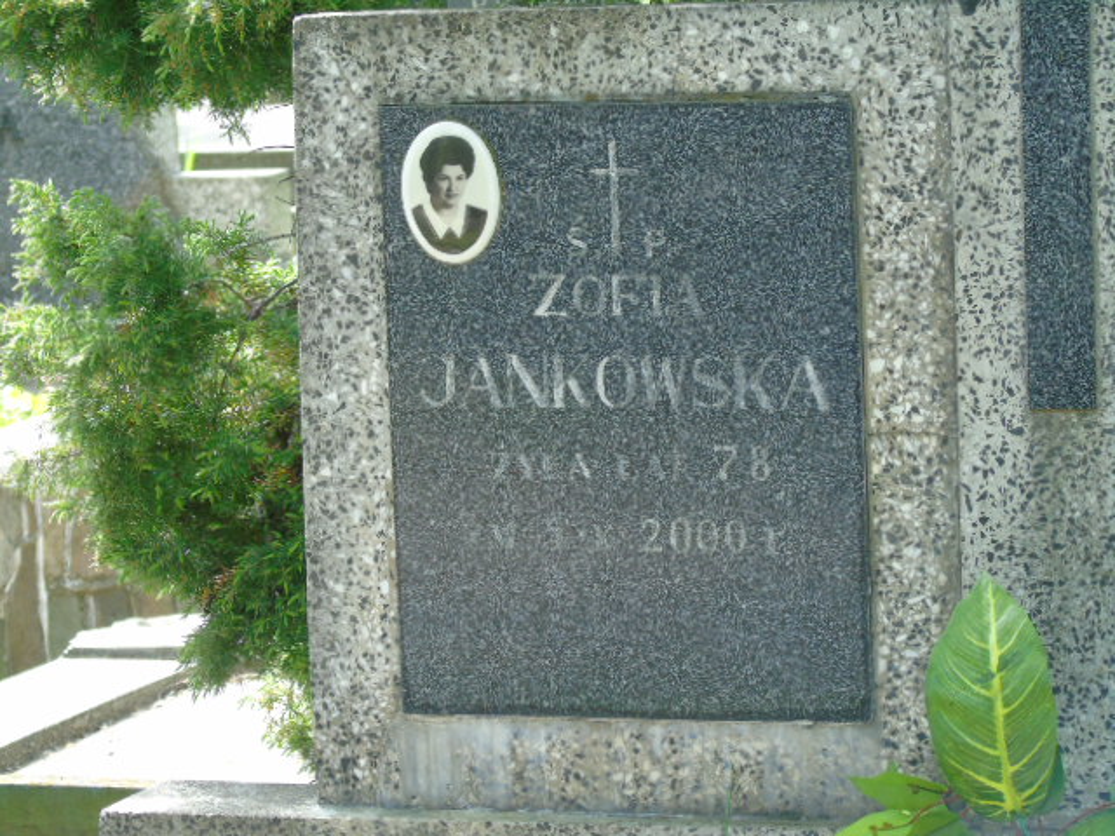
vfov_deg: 9.2
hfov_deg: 12.2
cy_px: 418
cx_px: 558
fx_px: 5218
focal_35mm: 162
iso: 250
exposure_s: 1/125
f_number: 4.9
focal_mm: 29
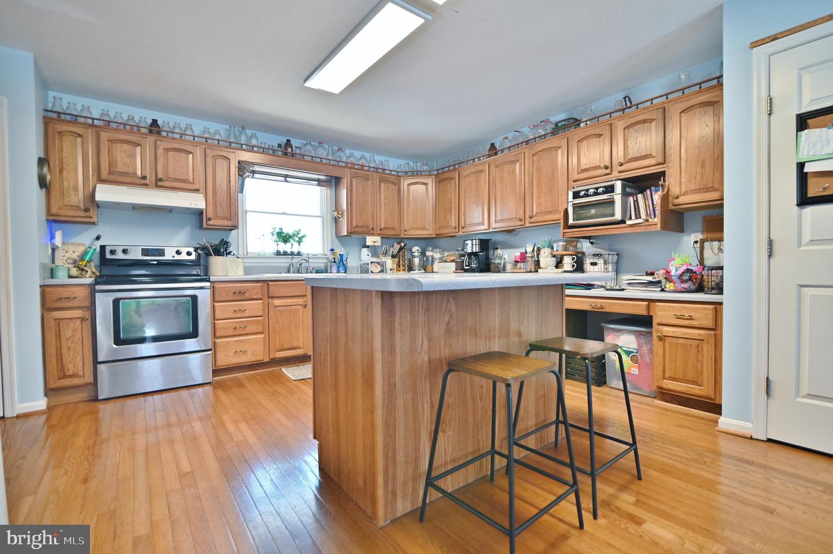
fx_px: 370
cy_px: 277
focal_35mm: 16
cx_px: 416
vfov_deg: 73.7
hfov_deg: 96.8
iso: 560
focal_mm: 16
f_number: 2.8
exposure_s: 1/125
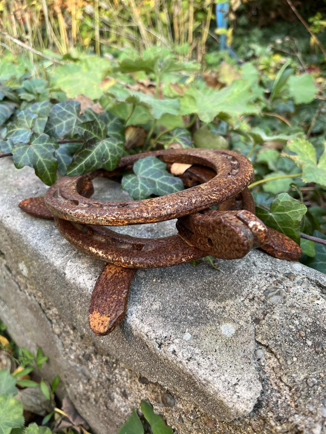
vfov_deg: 67.3
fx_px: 326
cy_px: 217
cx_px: 163
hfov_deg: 53.1
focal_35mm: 26
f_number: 1.6
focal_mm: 5.1
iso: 80
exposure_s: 1/121
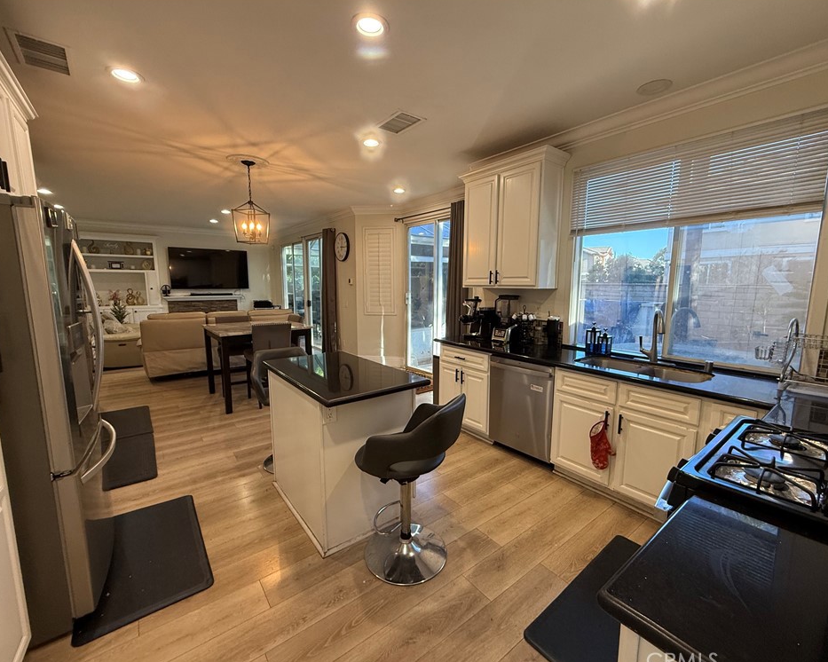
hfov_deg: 96.8
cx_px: 420
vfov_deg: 84.0
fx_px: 368
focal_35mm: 15
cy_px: 333
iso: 250
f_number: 2.2
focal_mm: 2.22
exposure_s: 1/120
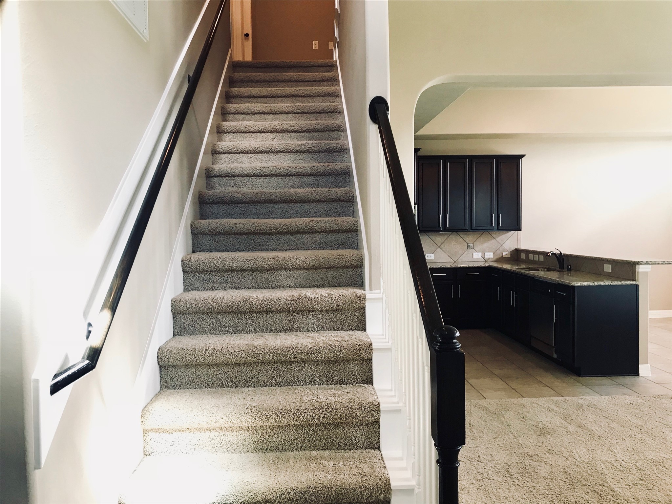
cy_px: 252
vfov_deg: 49.7
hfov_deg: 63.4
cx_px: 336
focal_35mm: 28
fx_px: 544
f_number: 1.8
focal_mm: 3.99
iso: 40
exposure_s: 1/20
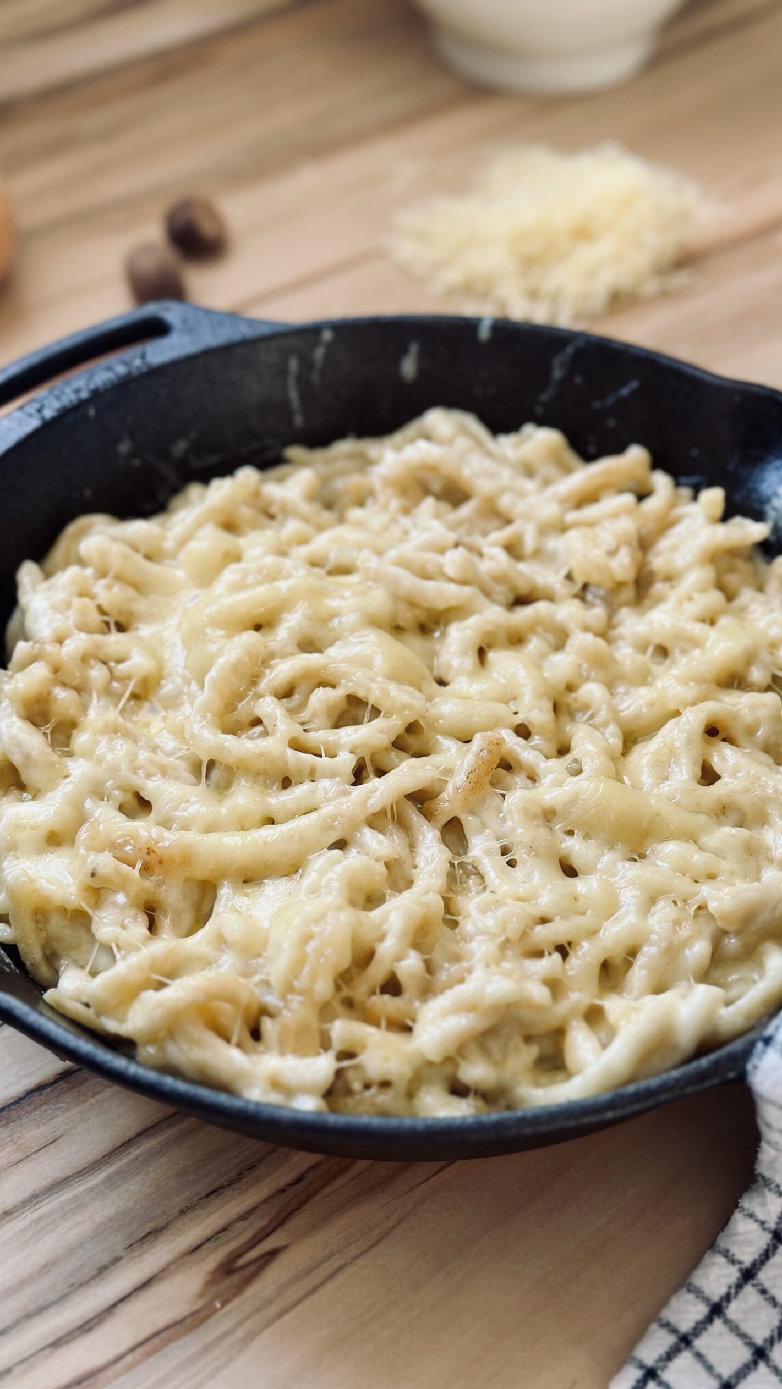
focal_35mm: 53
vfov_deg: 39.2
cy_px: 702
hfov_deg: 22.6
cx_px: 422
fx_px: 1954
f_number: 1.78
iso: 125
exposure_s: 1/86
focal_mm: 6.86
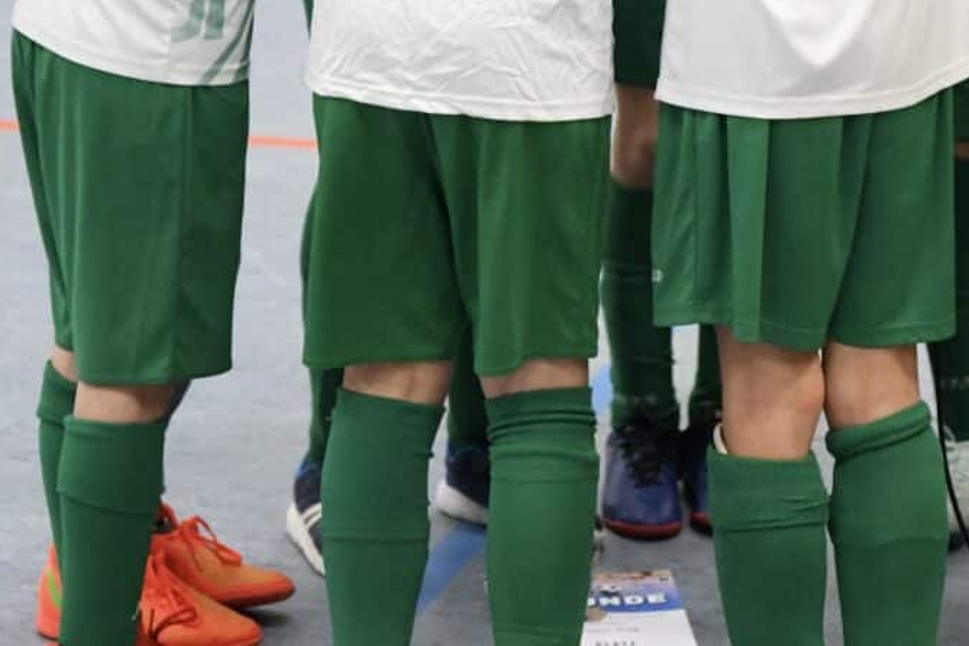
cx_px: 866
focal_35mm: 153
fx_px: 4118
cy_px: -80
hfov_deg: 13.3
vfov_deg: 8.9
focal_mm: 50
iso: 8000
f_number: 2.8
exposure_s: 1/800
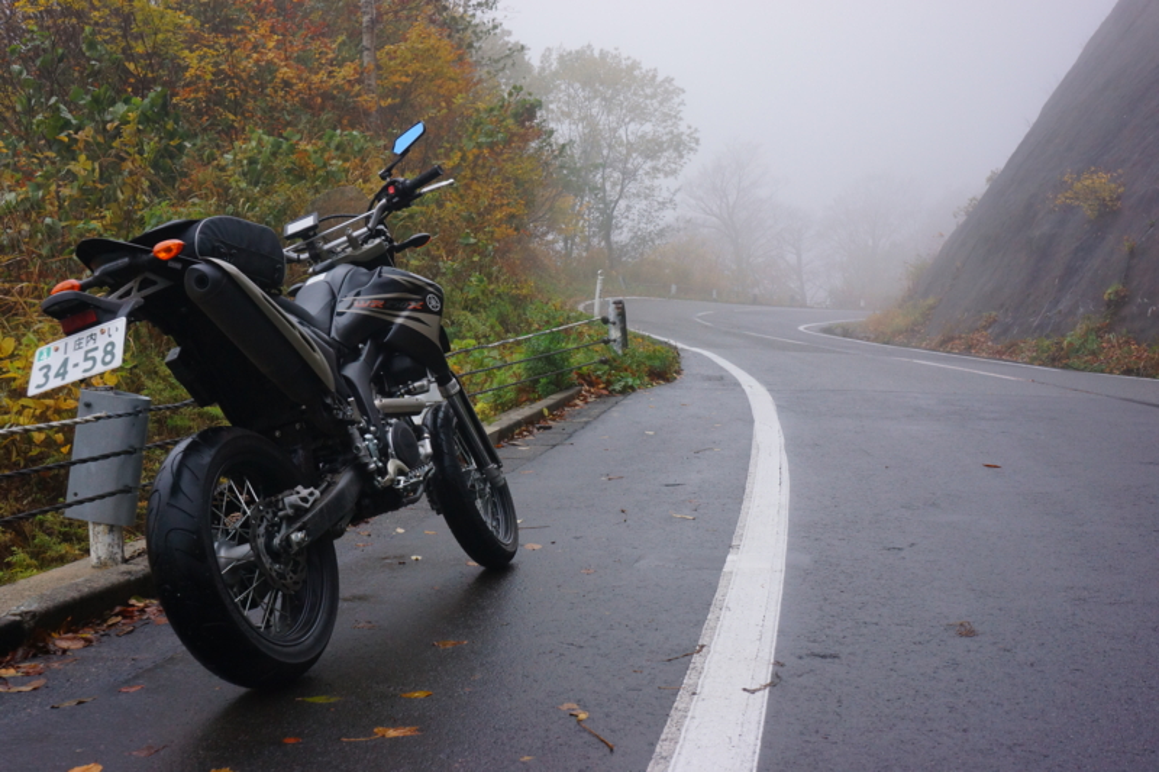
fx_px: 1352
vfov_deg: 31.9
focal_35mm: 42
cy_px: 386
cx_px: 580
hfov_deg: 46.4
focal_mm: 28
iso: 800
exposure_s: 1/125
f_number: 8
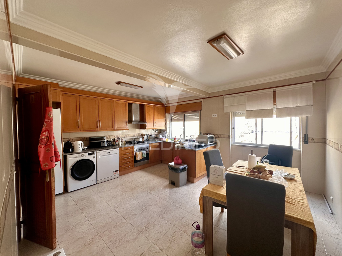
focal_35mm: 14
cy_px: 128
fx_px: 138
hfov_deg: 102.1
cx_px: 171
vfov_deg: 85.7
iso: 125
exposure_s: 1/99
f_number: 2.2
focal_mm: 2.22
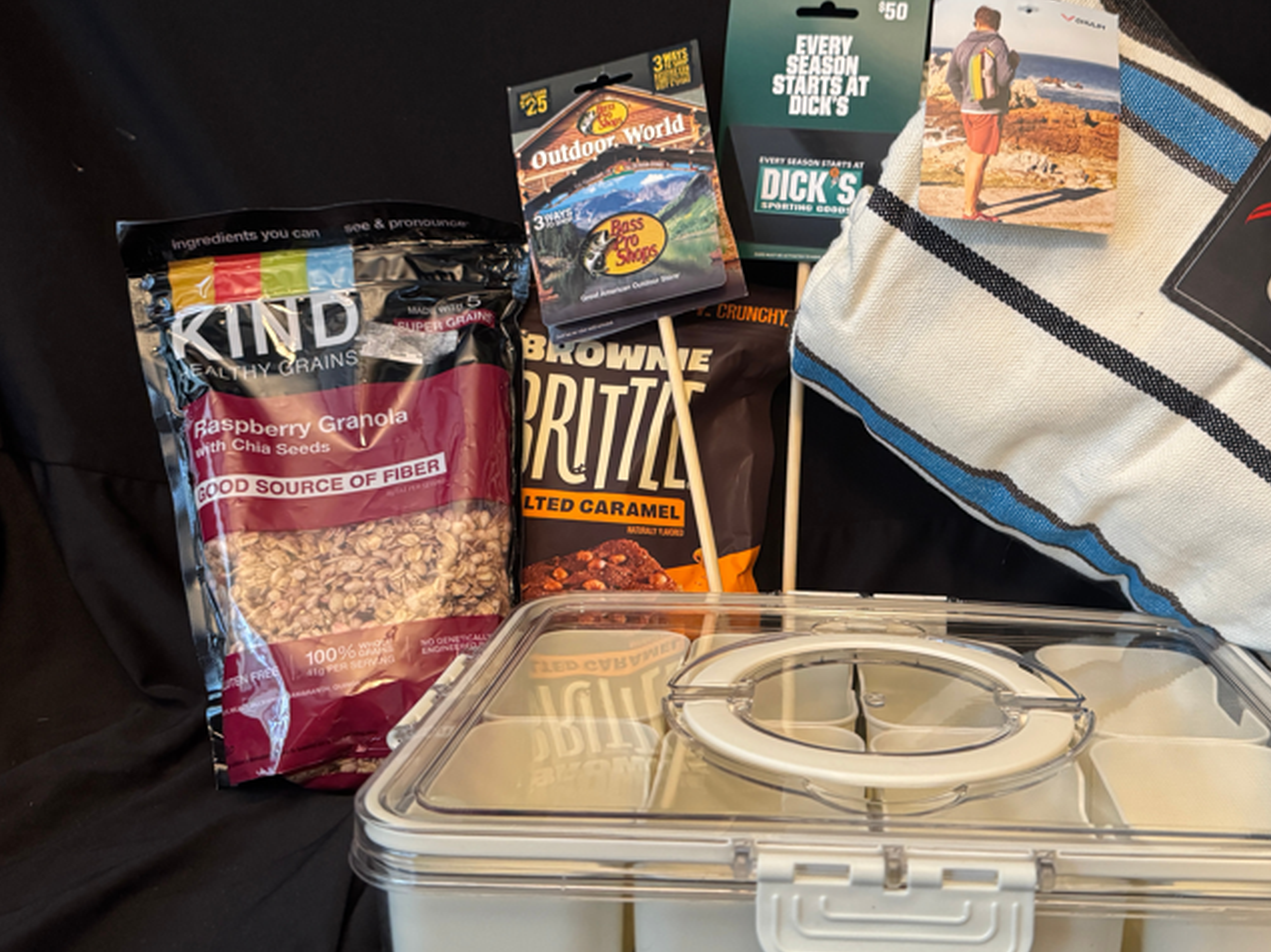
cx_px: 791
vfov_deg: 41.7
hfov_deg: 53.4
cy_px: 433
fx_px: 1248
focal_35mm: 34
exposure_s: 1/40
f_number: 1.78
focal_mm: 6.76
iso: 640
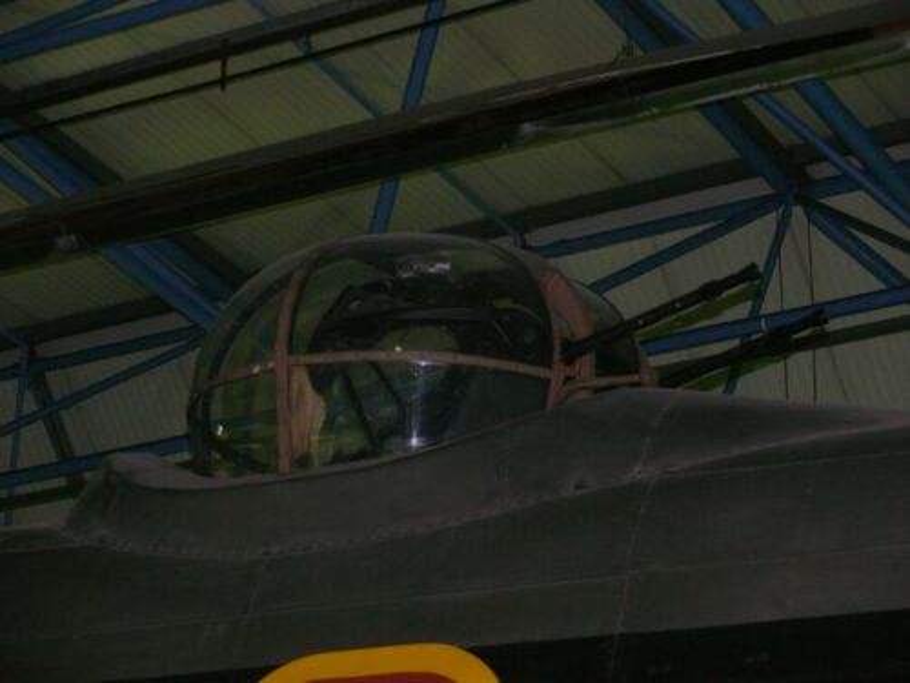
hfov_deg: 16.0
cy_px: 342
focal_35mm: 123
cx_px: 455
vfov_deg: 12.0
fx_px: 3233
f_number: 3.6
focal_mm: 25.9
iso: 400
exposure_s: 1/30
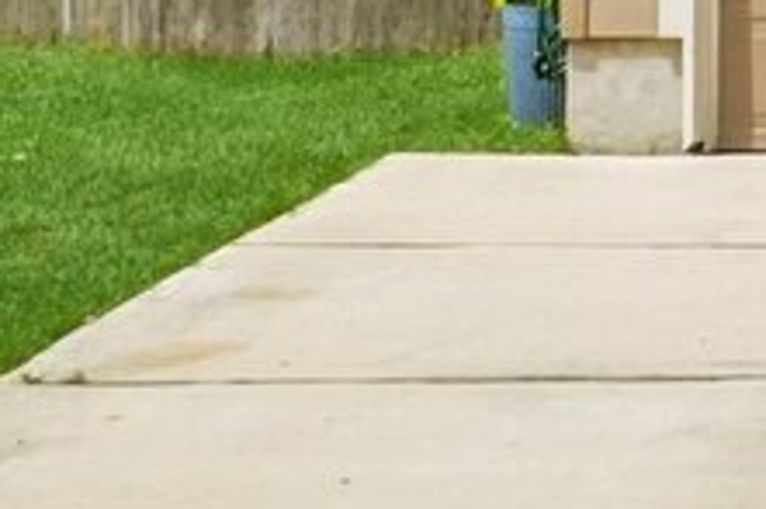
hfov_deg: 10.2
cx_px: 1799
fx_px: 3742
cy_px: -433
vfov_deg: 7.5
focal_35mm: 176
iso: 800
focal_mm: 24
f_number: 8
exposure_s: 1/2500
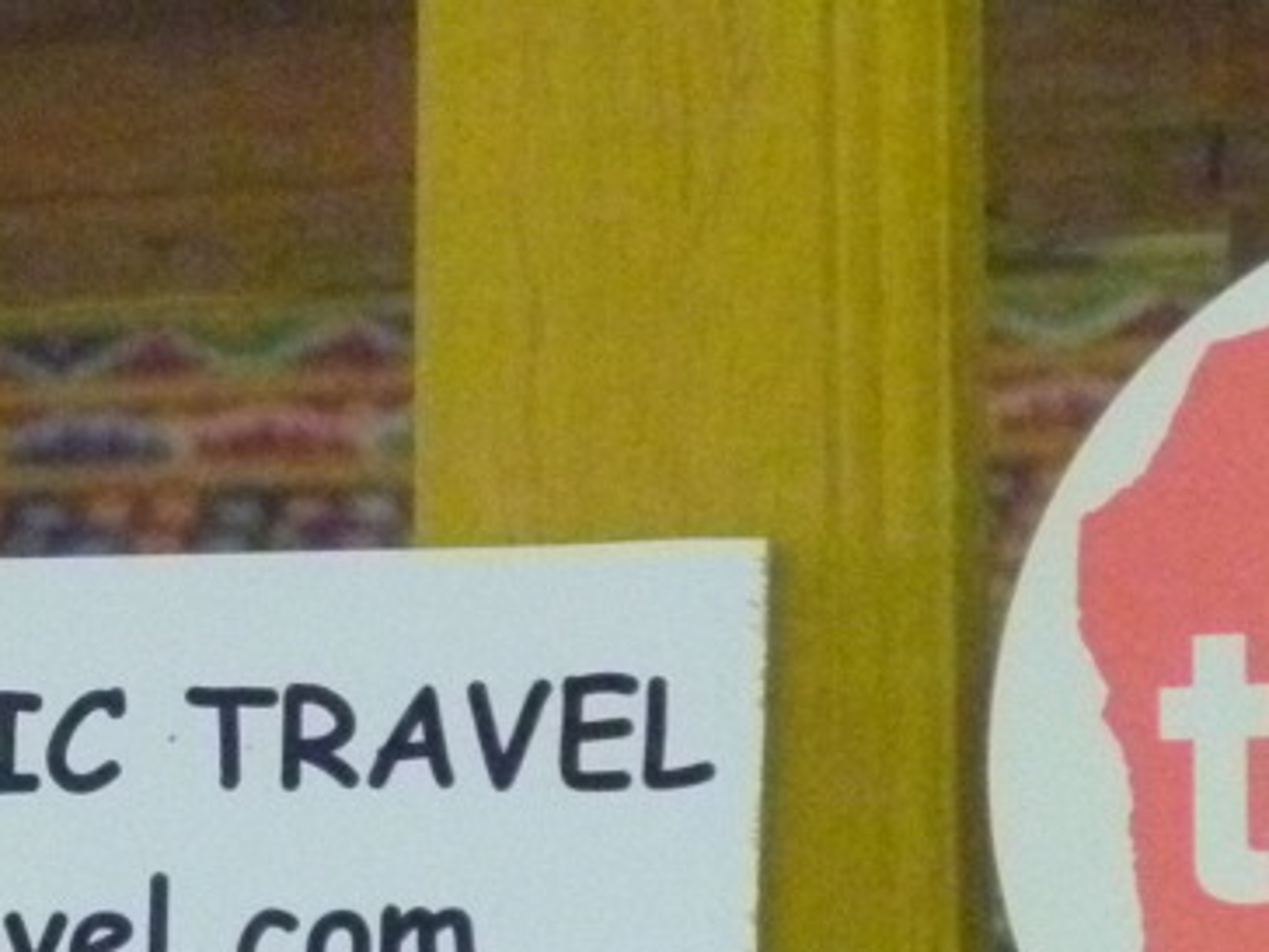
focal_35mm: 284
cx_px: 45
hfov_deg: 7.0
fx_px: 10411
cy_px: 642
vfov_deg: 5.2
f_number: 5.6
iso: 1600
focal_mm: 17.9
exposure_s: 1/20
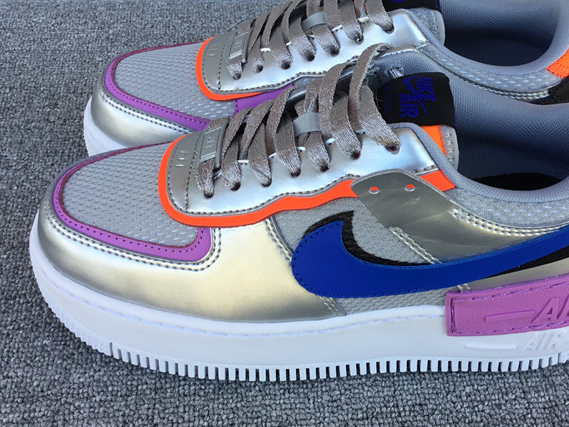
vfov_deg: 29.7
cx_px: 366
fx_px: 806
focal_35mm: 49
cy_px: 208
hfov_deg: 38.6
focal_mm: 3.3
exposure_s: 1/123
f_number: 2.4
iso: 25
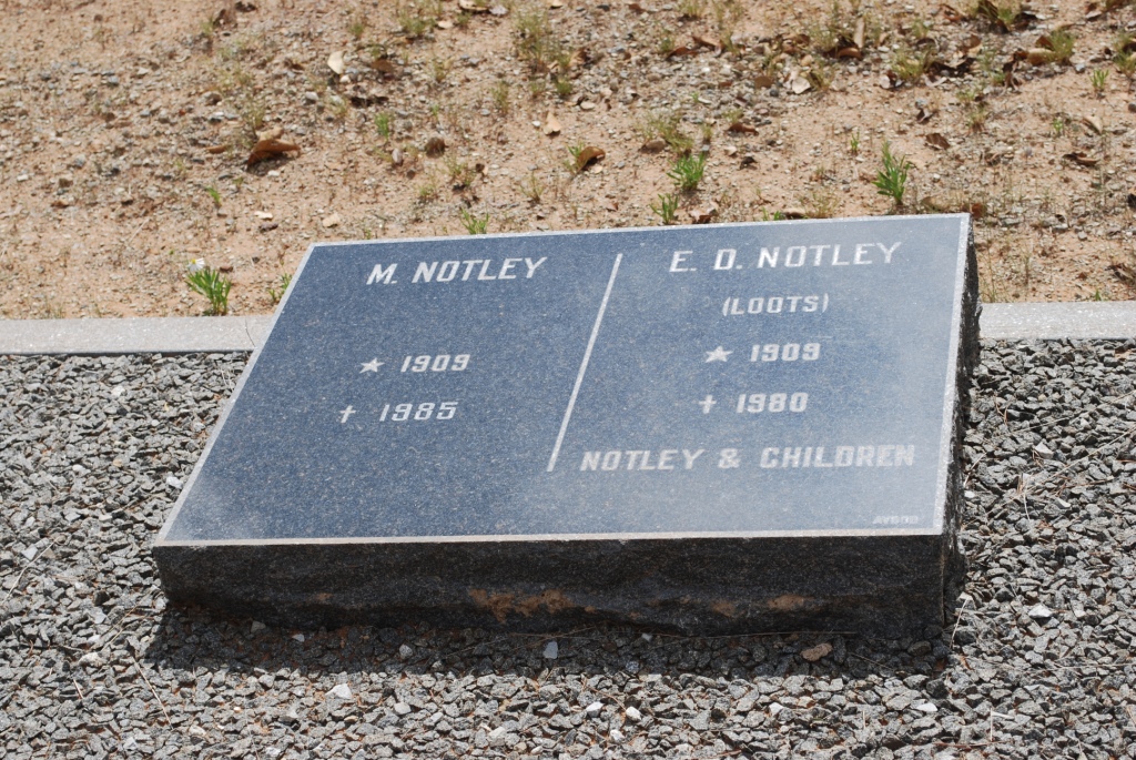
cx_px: 568
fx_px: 2274
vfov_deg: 19.0
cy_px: 380
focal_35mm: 72
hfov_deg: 28.0
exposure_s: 1/250
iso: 100
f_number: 8
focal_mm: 48
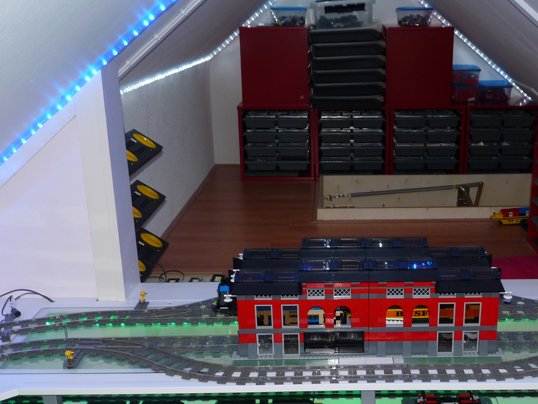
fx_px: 684
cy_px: 246
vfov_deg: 32.8
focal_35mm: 44
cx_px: 358
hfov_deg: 42.4
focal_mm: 4.8
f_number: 2.8
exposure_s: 1/30
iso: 100
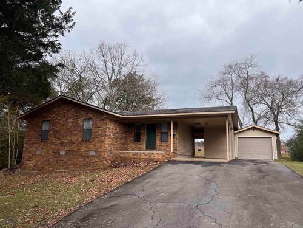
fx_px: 228
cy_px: 114
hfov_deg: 67.3
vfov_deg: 53.1
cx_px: 152
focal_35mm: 26
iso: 50
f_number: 1.5
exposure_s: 1/2695
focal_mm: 5.7
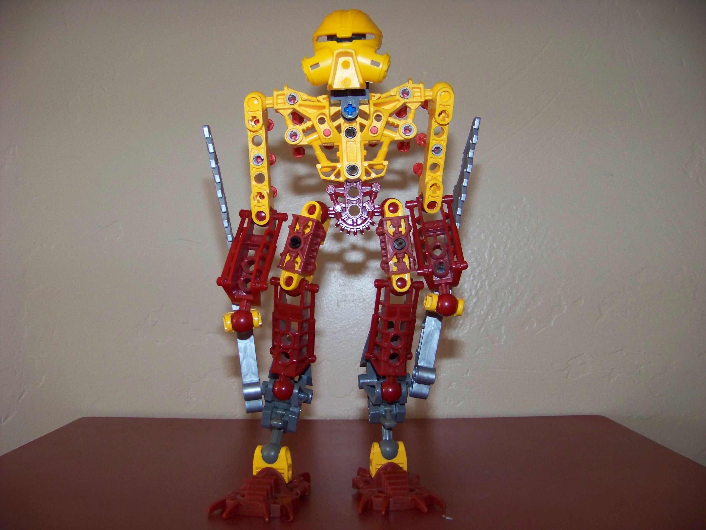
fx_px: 734
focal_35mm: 36
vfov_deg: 39.7
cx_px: 353
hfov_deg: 51.4
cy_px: 265
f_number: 2.8
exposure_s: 1/30
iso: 200
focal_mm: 5.85
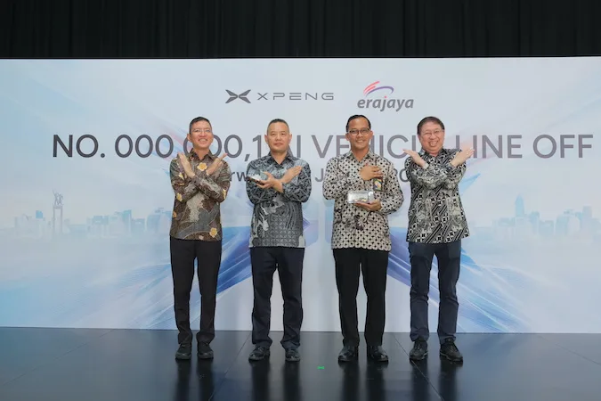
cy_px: 200
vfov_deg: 38.9
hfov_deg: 55.8
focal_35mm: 34
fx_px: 568
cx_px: 300
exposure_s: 1/200
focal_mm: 22.7
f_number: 4
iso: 3200
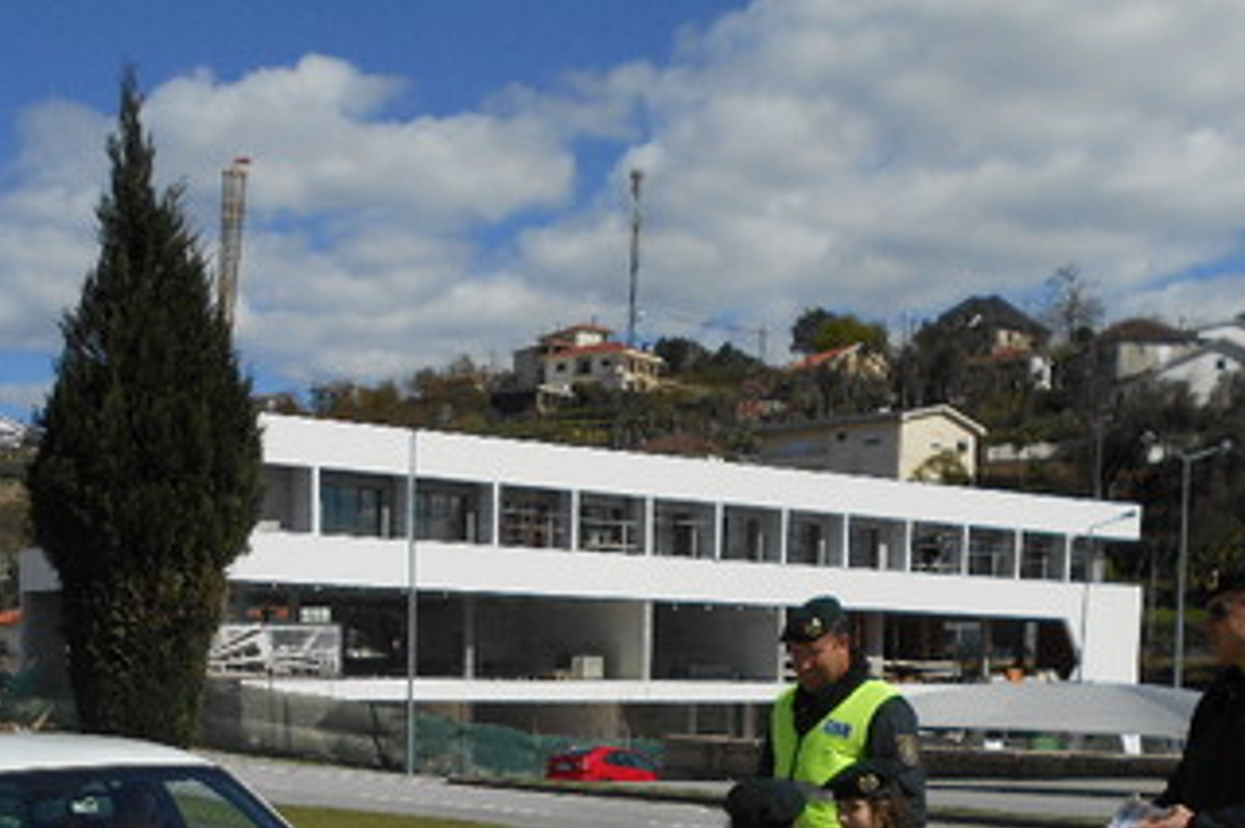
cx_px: 490
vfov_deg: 26.0
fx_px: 1694
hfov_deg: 40.2
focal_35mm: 49
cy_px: 834
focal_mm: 4.6
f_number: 3.2
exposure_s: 1/2000
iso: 80
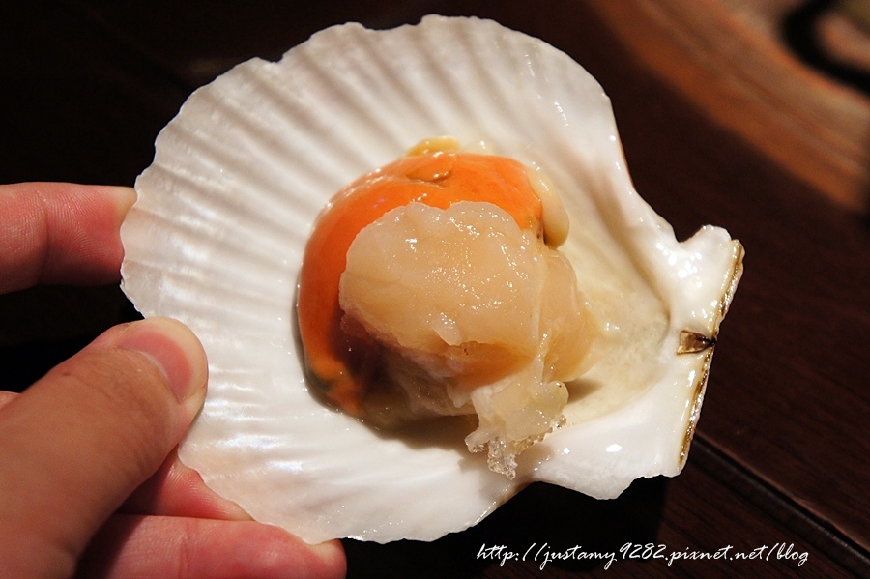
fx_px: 1956
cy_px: 290
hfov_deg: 25.1
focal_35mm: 81
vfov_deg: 16.8
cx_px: 435
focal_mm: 54
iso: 1600
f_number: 5.6
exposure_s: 1/60
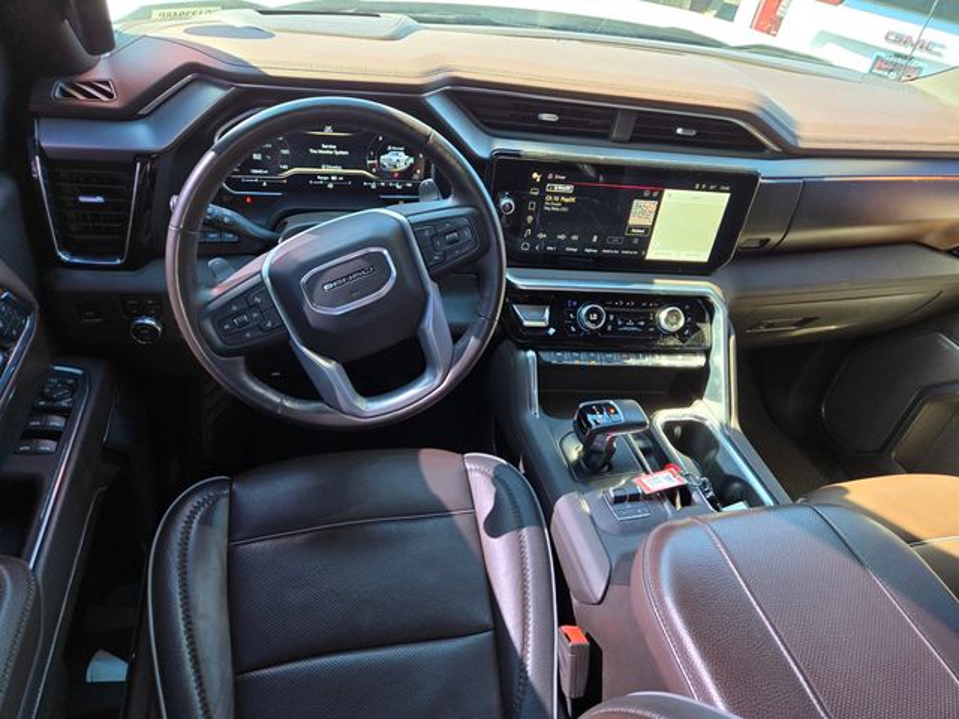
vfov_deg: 58.9
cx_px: 480
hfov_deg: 73.9
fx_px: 637
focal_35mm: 23
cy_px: 360
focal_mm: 5.4
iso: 100
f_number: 1.8
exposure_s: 1/100
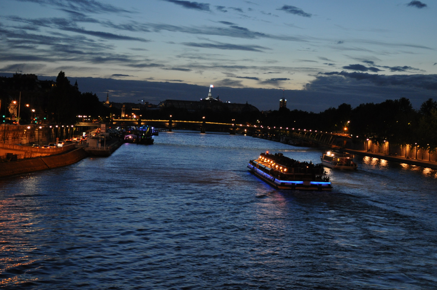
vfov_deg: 20.6
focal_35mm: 66
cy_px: 145
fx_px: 800
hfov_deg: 30.5
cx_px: 218
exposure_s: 1/6
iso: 800
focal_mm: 44
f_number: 5.6
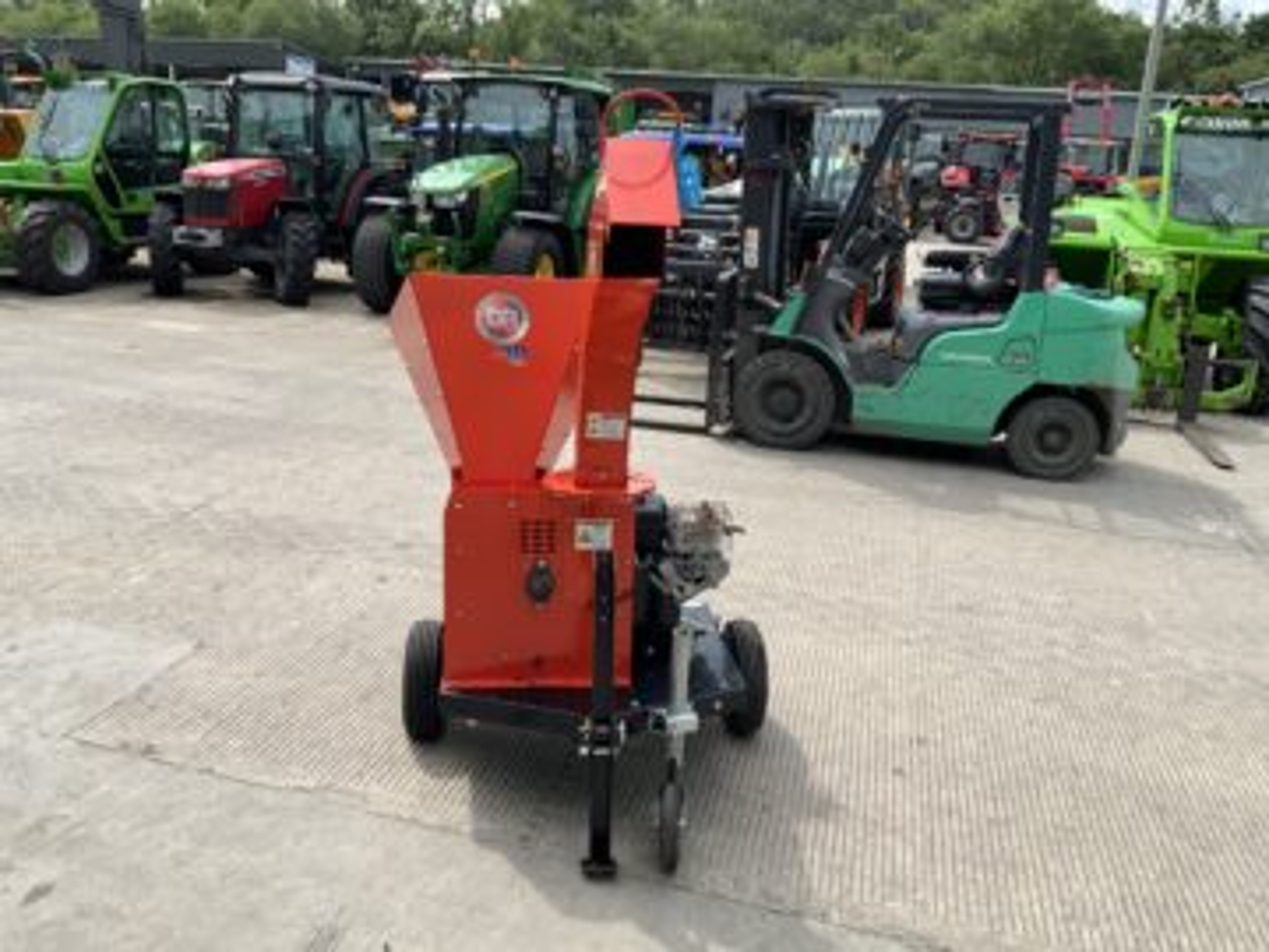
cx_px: 634
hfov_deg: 61.7
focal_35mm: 29
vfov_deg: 48.2
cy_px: 476
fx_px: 1063
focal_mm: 3
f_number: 1.8
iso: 16
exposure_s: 1/929
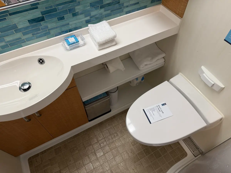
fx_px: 160
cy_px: 86
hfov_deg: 71.6
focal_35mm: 24
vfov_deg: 56.8
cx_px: 116
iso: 125
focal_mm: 6.76
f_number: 1.78
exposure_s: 1/60
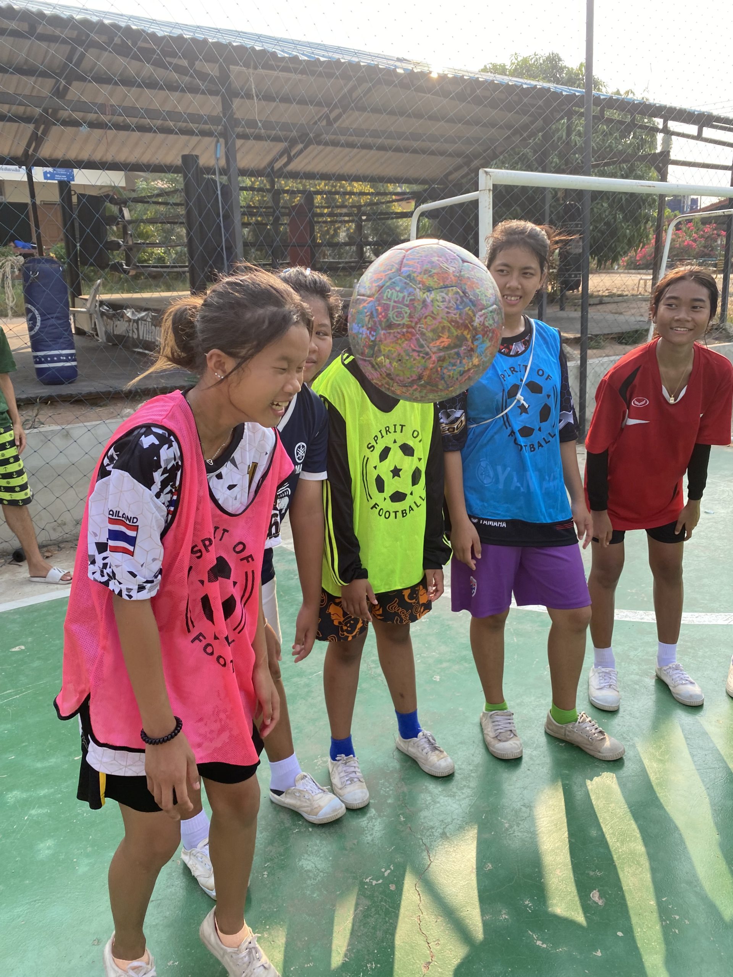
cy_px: 488
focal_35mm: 26
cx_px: 366
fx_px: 734
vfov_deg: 67.3
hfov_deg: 53.1
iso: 32
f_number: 1.8
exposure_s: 1/560
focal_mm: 4.25
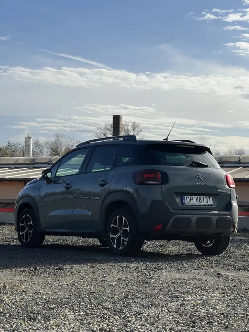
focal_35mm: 77
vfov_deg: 25.3
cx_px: 124
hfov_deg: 19.1
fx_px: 738
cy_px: 166
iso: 32
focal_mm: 9
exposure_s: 1/1376
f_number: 2.8
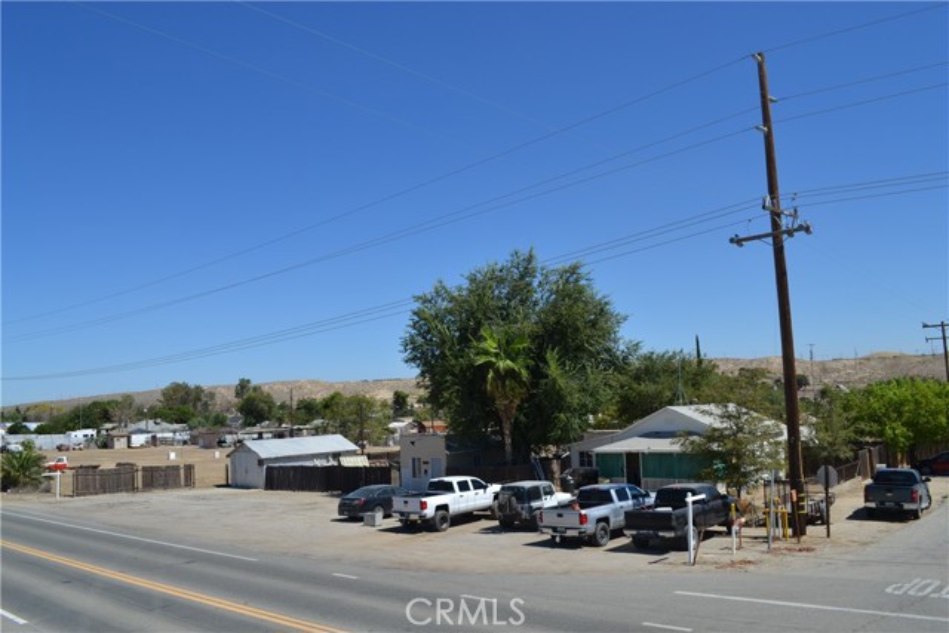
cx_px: 474
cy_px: 316
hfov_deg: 67.4
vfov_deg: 48.0
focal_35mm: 27
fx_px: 712
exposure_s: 1/320
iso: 100
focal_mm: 18
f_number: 9
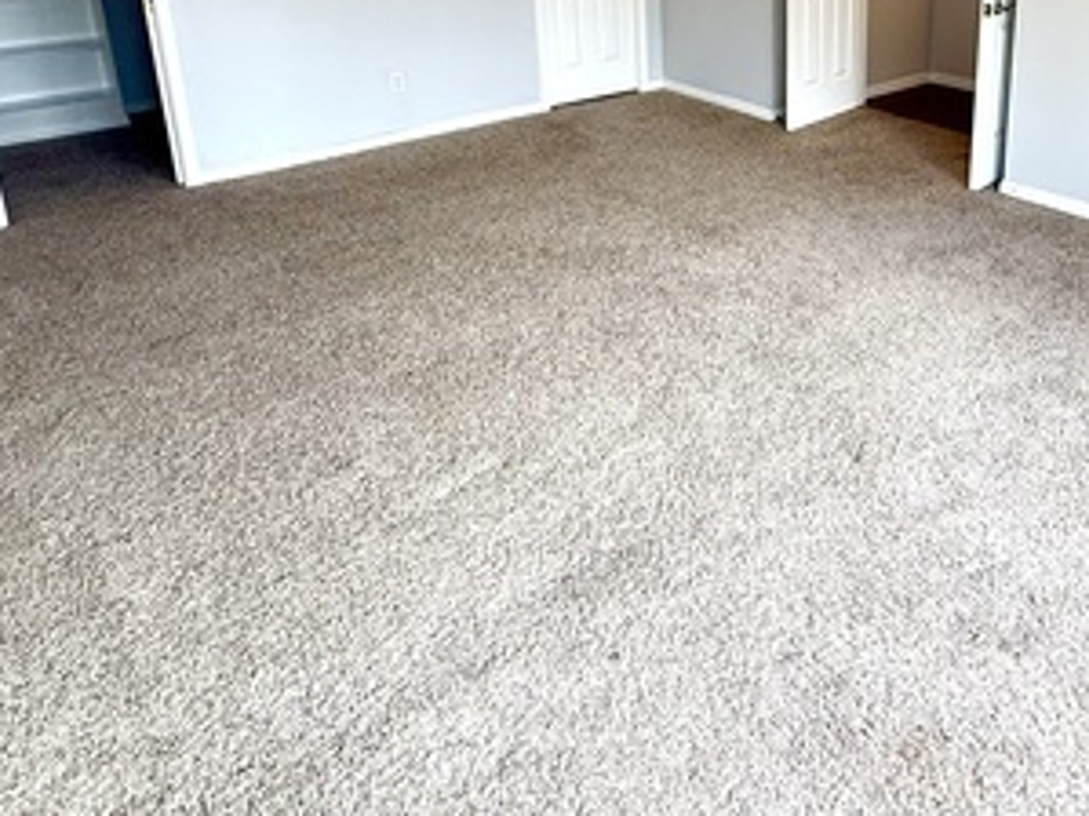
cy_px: 120
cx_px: 794
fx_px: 943
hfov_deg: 57.4
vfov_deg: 43.7
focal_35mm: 30
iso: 80
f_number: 2.2
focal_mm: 2.22
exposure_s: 1/120
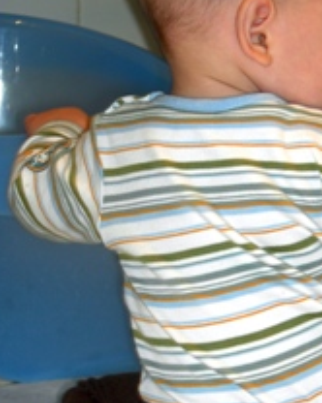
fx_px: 1706
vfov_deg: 13.5
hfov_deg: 10.8
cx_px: 227
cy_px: 244
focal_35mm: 143
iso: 50
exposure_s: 1/13
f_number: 3.5
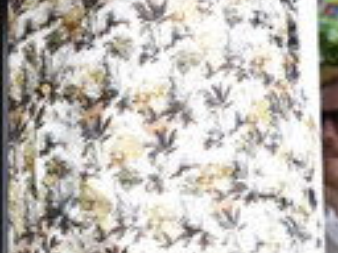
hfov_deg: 6.2
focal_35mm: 321
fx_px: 3134
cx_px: 75
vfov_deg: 4.6
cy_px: -111
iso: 1250
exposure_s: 1/60
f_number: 6.3
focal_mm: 95
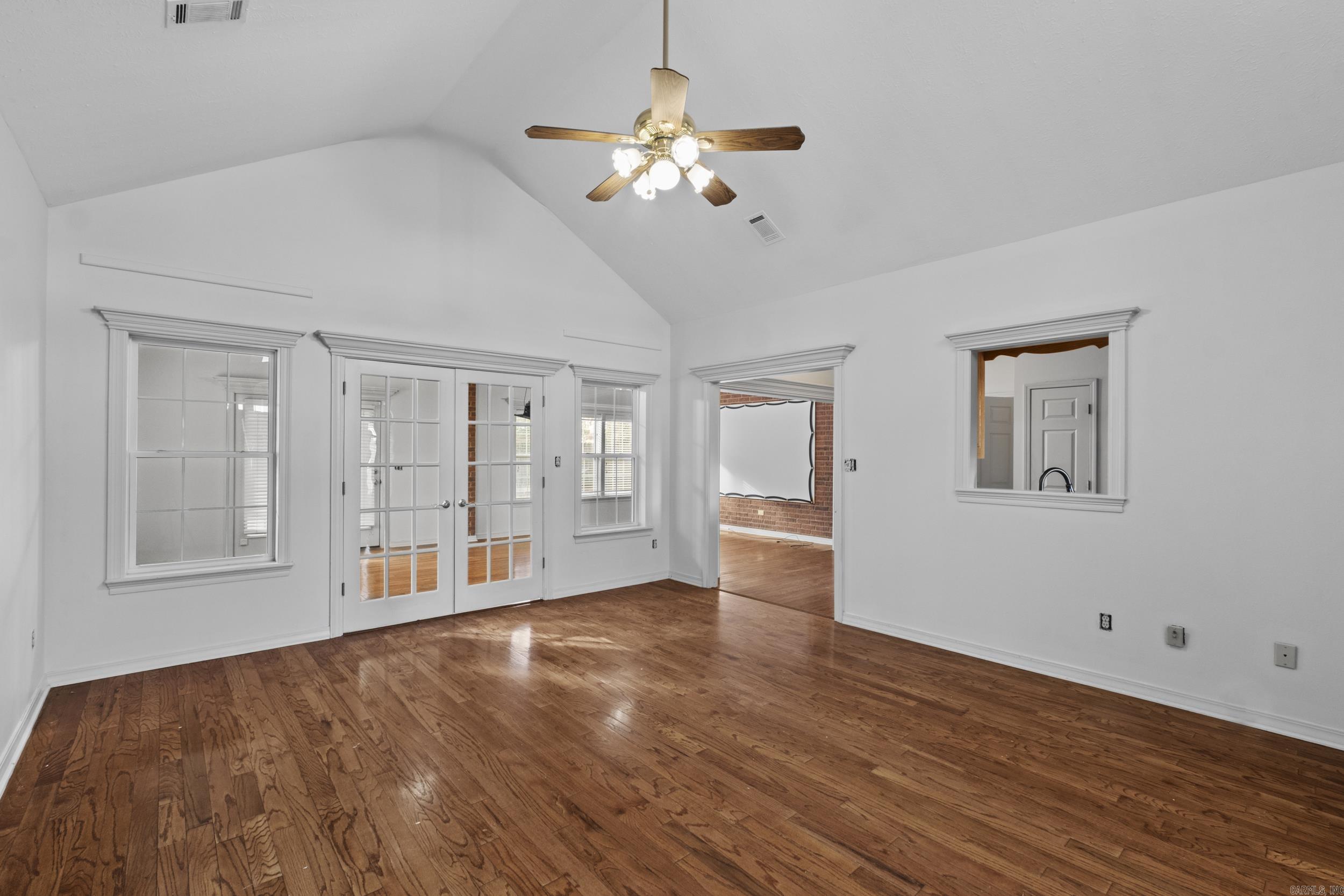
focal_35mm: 15
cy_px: 448
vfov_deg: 77.3
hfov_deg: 100.4
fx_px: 560
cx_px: 672
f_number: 9
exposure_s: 2
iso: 400
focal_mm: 10
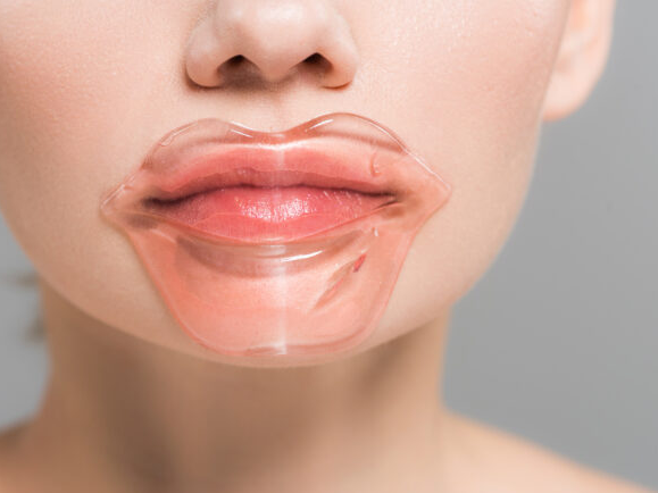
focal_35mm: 134
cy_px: 264
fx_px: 2547
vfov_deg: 11.1
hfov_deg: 14.7
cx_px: 270
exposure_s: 1/160
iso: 100
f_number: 7.1
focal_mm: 105
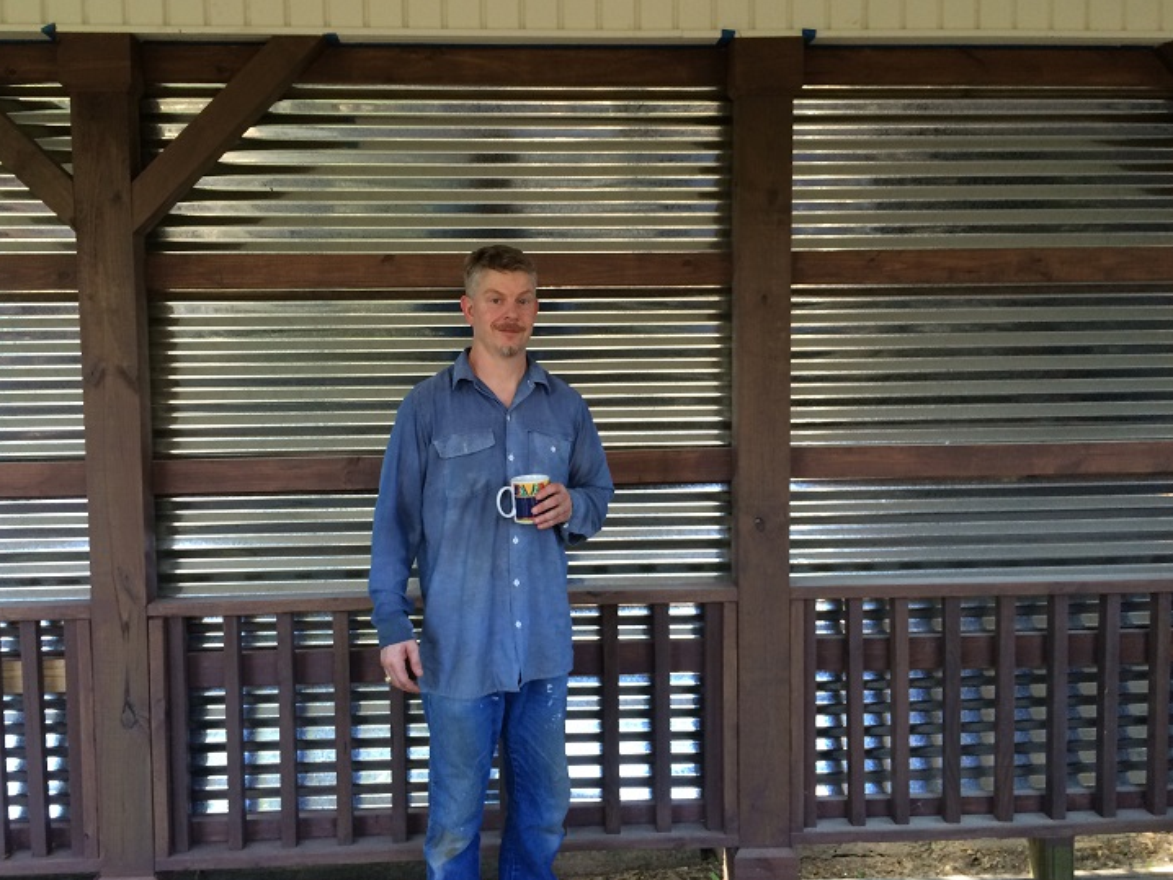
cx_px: 554
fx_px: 1051
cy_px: 434
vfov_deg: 45.5
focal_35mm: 31
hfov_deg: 58.3
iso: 40
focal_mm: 4.15
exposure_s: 1/30
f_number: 2.2
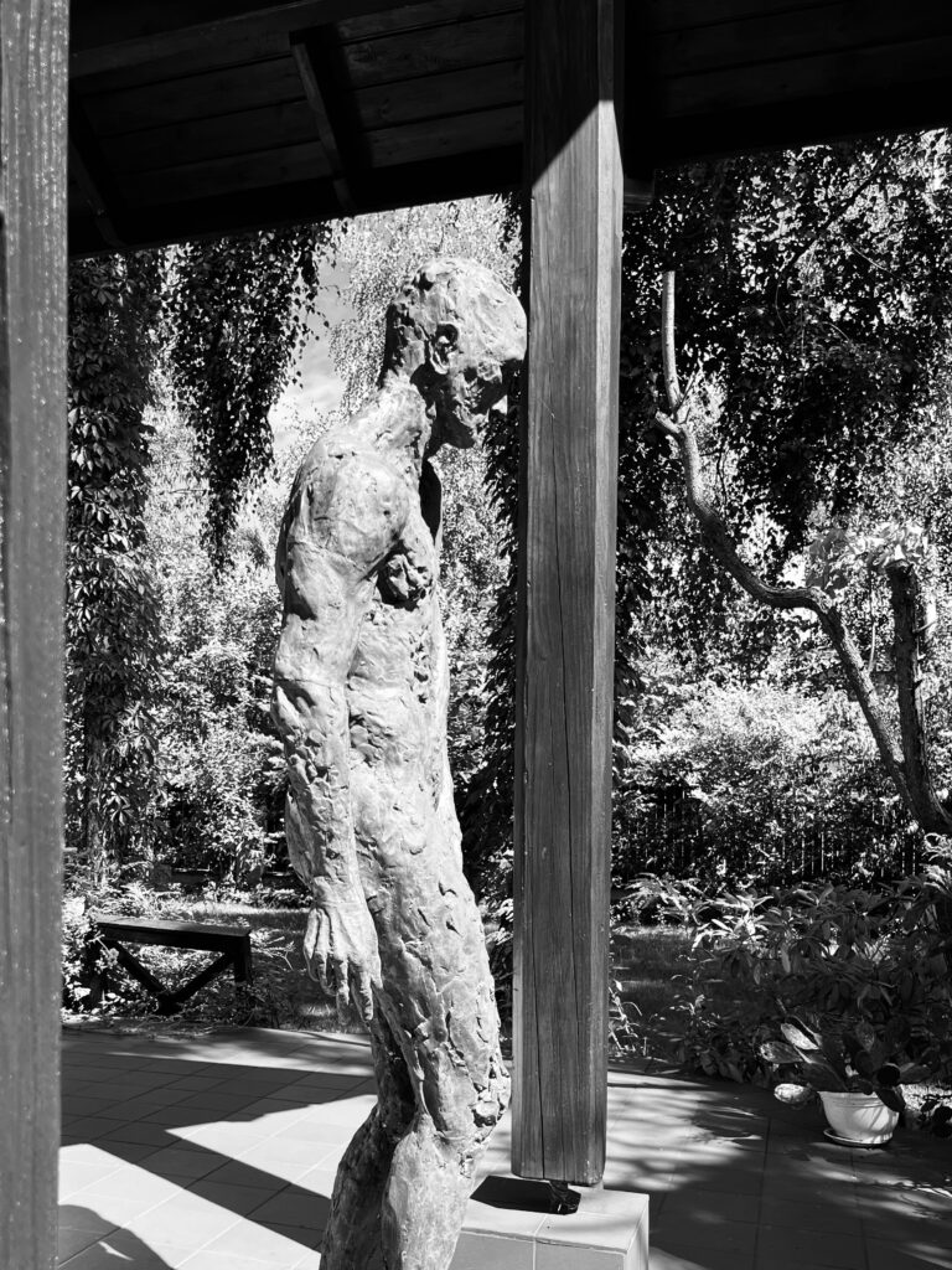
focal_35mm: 26
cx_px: 476
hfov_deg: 53.1
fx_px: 953
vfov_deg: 67.3
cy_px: 635
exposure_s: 1/943
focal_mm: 5.1
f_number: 1.6
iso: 50
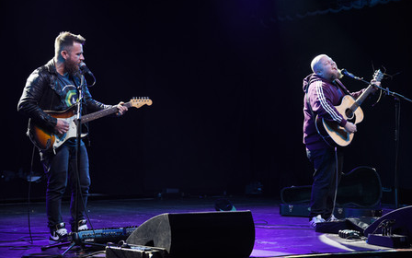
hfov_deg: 25.8
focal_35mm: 80
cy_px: 124
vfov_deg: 16.3
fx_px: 898
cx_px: 206
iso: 320
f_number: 5.6
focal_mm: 78
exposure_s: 1/80
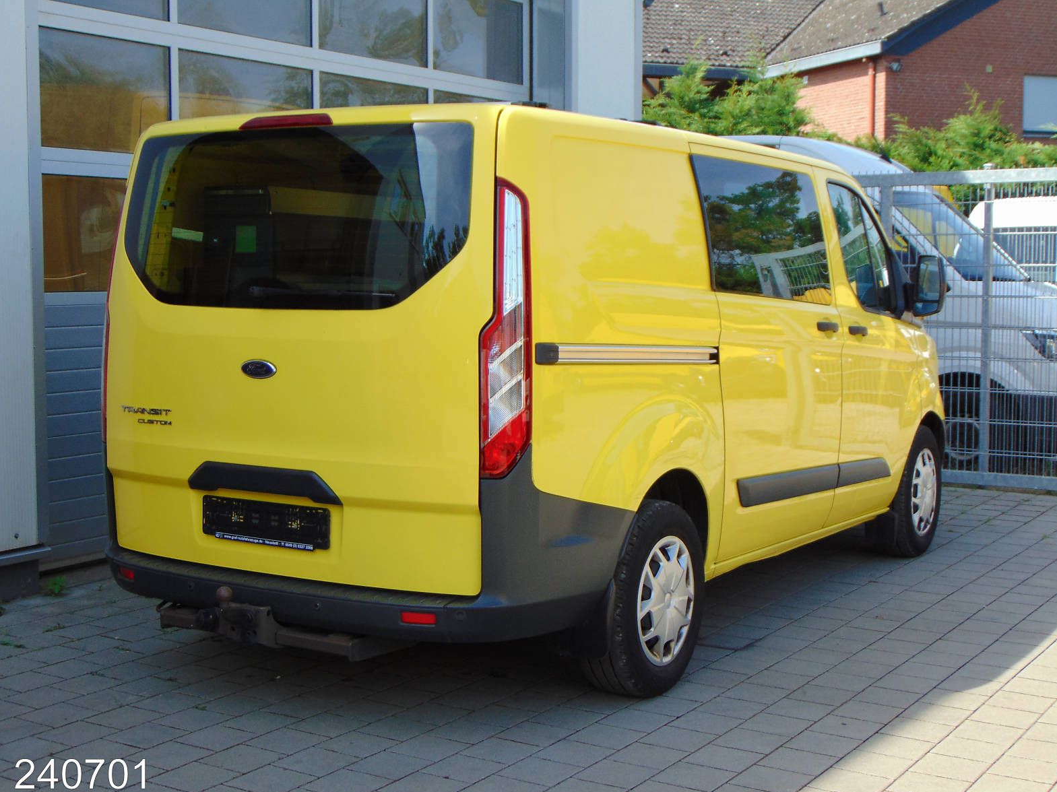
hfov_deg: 37.5
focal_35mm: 51
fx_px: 1557
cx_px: 527
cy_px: 403
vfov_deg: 28.5
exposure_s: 1/400
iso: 80
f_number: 3.5
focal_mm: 9
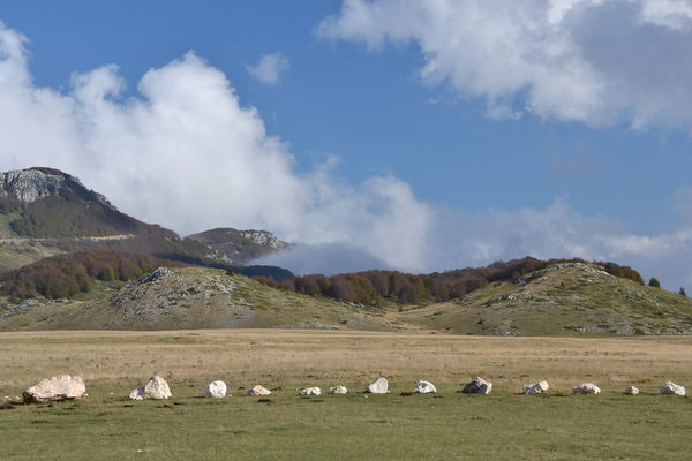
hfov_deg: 21.9
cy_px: 230
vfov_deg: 14.7
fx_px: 1788
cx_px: 346
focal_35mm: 93
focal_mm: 62
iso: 100
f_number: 10
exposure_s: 1/80
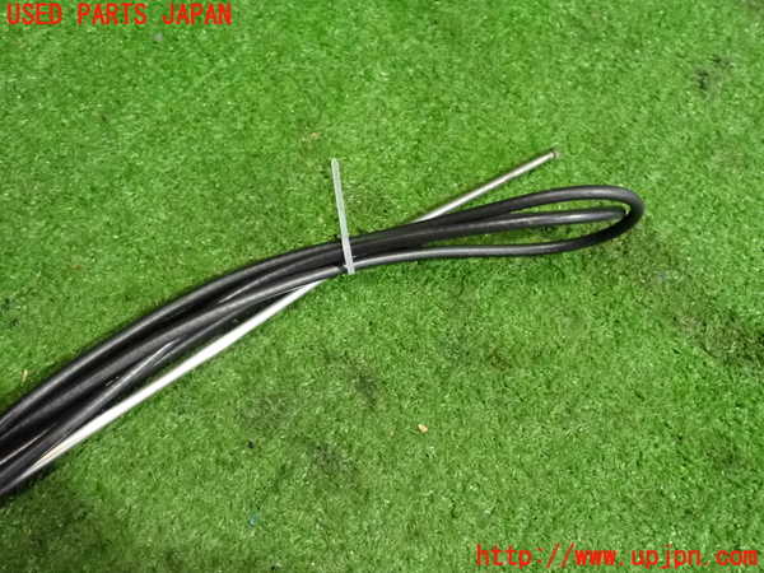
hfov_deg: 51.4
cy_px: 286
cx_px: 382
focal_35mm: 36
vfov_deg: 39.7
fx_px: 795
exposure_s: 1/80
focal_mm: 6.37
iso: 2000
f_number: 2.5
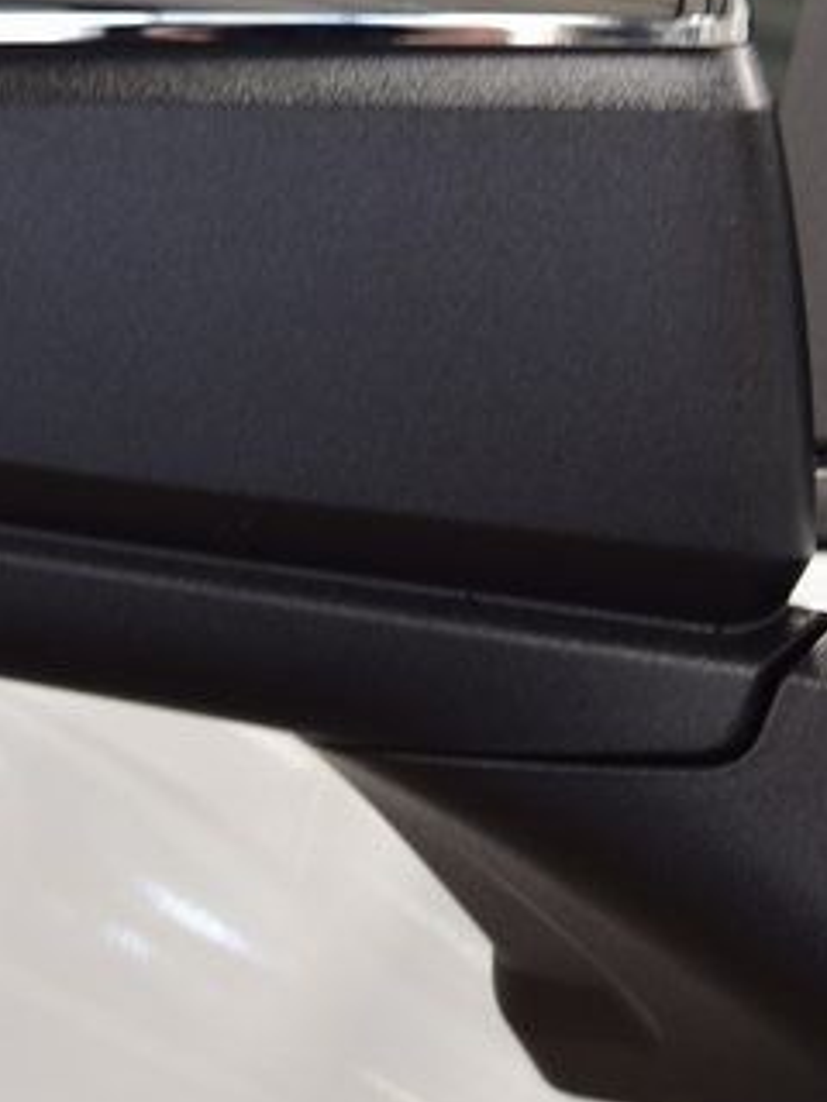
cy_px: 460
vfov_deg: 13.2
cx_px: 152
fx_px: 4778
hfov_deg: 9.9
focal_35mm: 150
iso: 400
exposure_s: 1/15
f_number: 6.3
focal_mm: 52
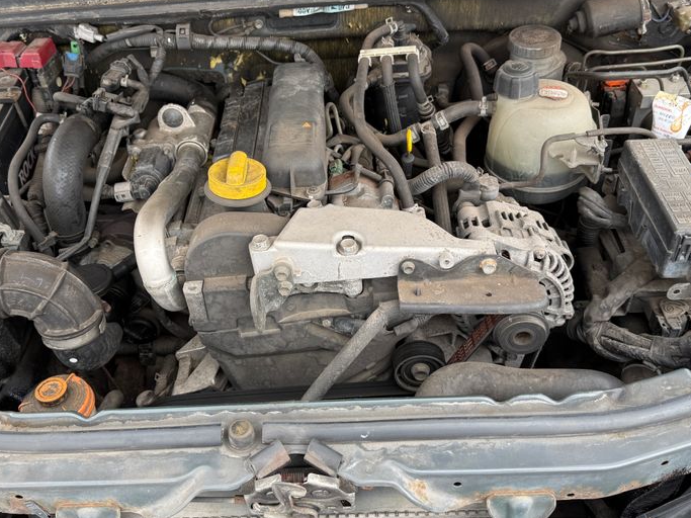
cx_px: 301
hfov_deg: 51.2
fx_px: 719
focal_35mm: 36
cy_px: 232
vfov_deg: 39.6
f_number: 1.78
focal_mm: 6.76
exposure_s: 1/289
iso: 64
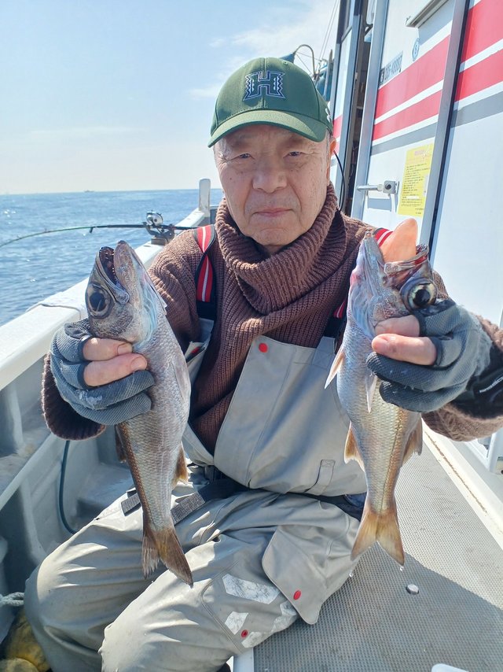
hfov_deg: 51.3
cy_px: 336
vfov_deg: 65.3
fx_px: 523
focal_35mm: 27
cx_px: 252
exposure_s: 1/952
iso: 32
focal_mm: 3.58
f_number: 1.9
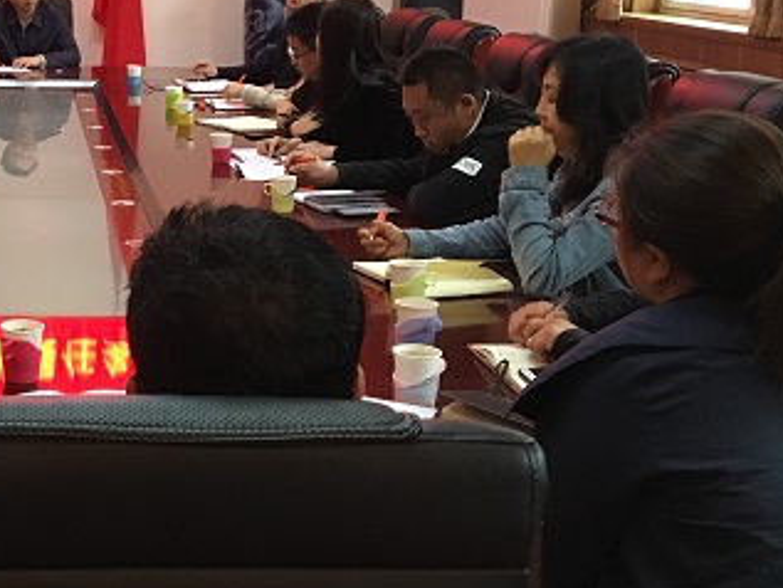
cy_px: 182
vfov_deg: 22.8
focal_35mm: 64
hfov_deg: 28.8
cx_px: 42
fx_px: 1448
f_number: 2.2
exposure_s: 1/25
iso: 200
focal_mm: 4.15
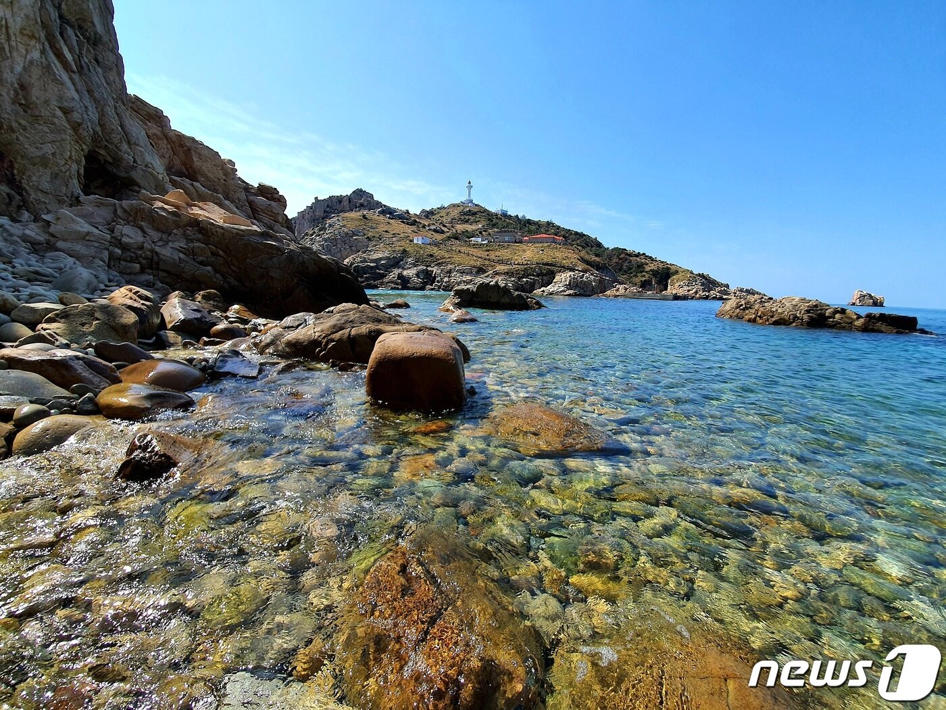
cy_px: 355
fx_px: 355
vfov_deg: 89.9
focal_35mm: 13
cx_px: 473
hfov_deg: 106.2
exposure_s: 1/1111
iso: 50
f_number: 2.2
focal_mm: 1.8
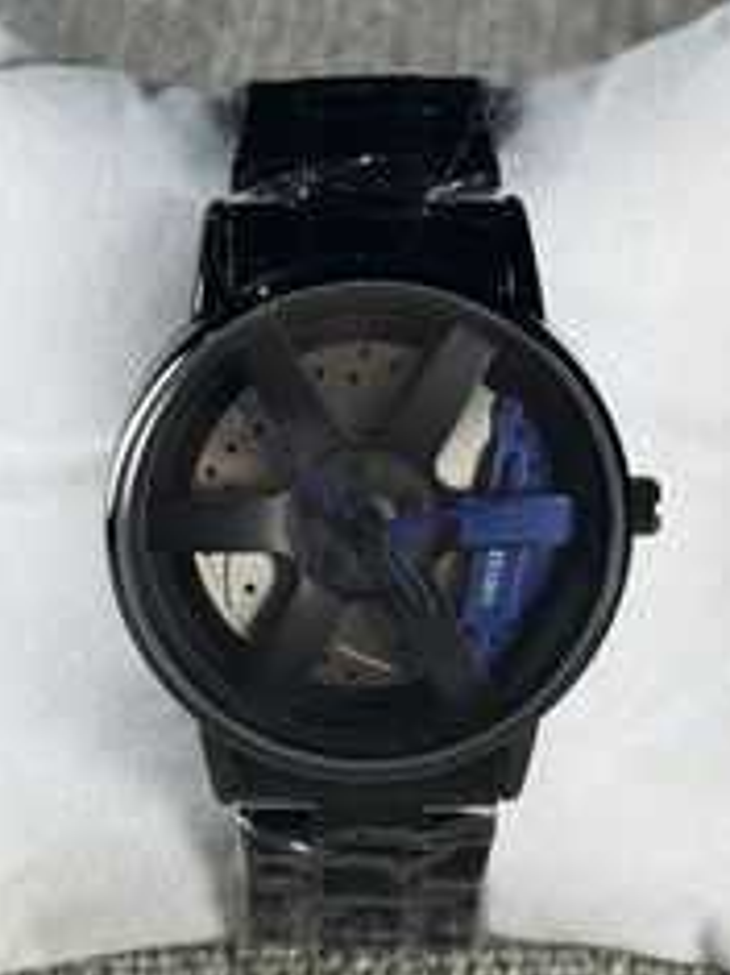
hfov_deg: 13.6
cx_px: 357
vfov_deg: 18.0
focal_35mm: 109
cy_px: 629
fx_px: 3068
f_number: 1.78
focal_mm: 6.76
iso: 50
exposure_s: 1/167
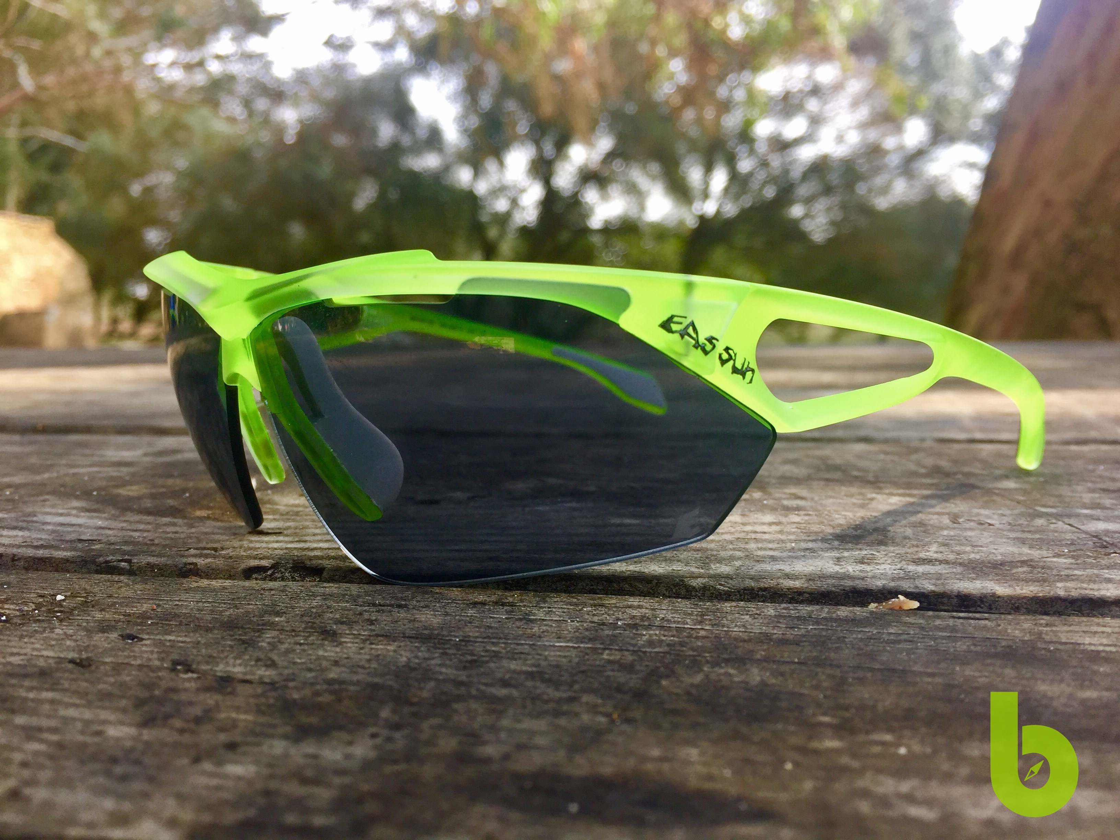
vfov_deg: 48.2
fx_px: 938
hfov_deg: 61.7
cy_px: 420
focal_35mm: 29
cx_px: 560
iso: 32
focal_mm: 4.15
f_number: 2.2
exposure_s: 1/190
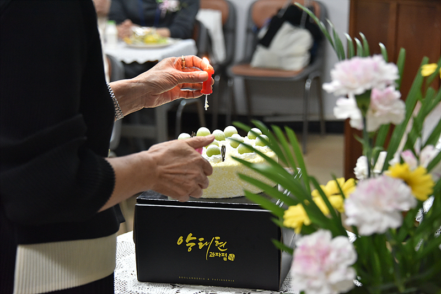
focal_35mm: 90
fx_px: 1102
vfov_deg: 15.2
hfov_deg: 22.6
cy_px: 147
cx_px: 220
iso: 2800
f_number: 5.3
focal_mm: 90
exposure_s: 1/125
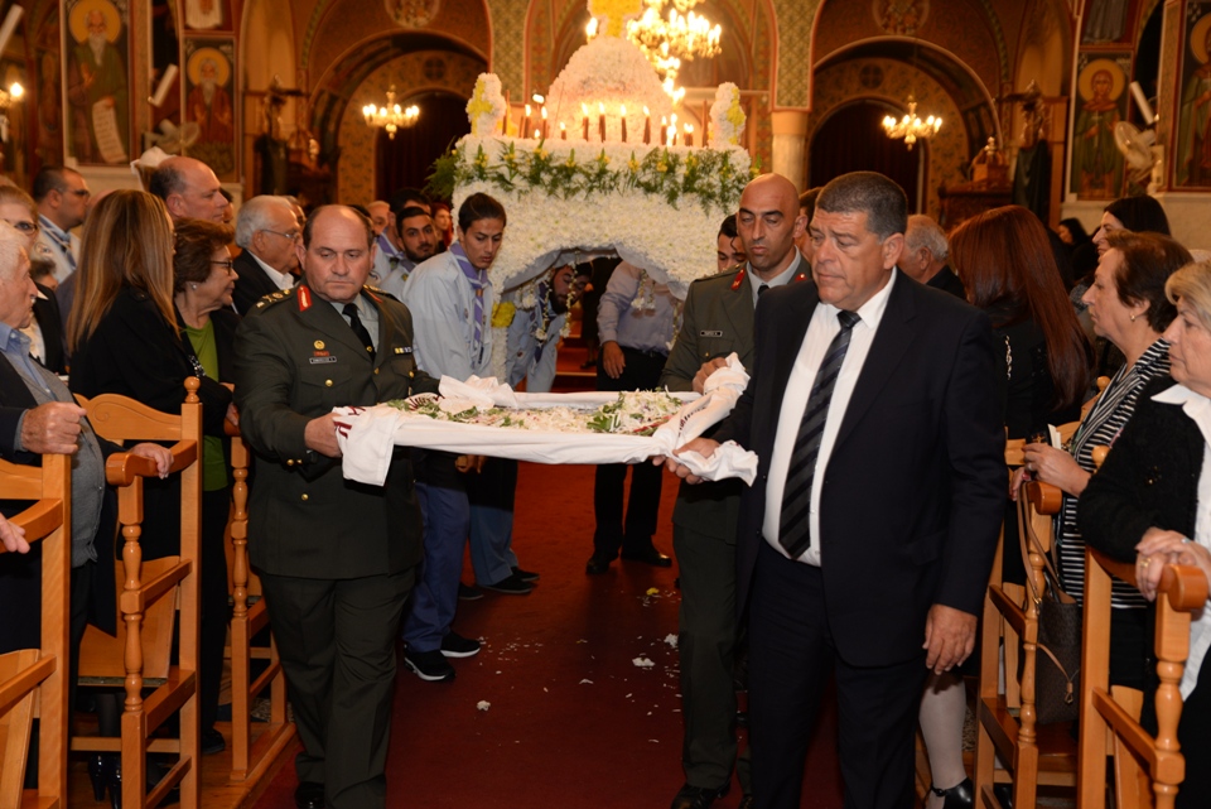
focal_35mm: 46
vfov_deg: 29.3
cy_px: 404
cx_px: 606
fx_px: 1548
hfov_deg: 42.7
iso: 640
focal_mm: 46
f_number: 4
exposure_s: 1/60
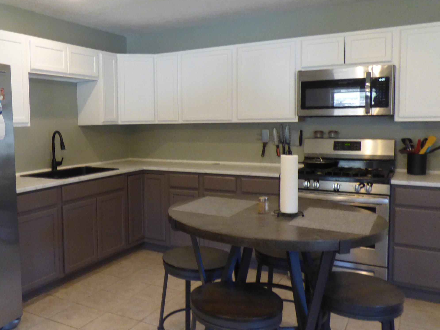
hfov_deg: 57.1
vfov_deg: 45.4
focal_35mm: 31
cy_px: 153
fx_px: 394
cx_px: 149
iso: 400
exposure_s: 1/50
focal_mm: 3.58
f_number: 2.8
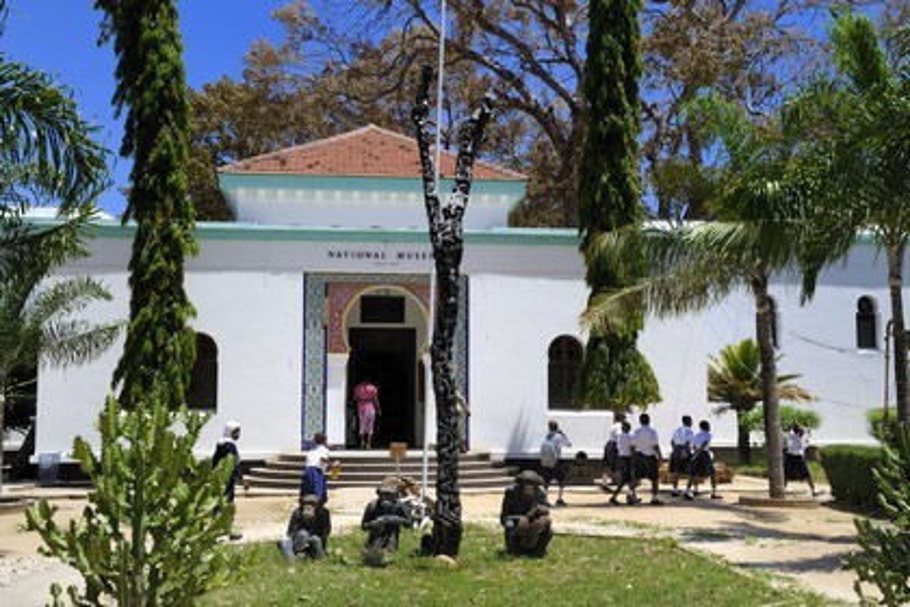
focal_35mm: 44
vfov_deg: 30.5
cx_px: 455
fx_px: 1112
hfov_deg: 44.5
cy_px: 304
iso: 200
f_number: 11
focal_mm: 44
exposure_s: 1/250
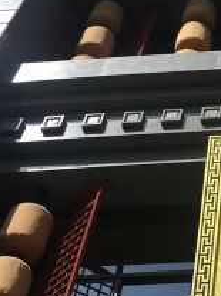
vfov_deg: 20.0
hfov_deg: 14.5
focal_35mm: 98
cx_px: 280
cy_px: 96
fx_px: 835
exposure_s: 1/2198
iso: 25
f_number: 2.2
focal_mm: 4.15
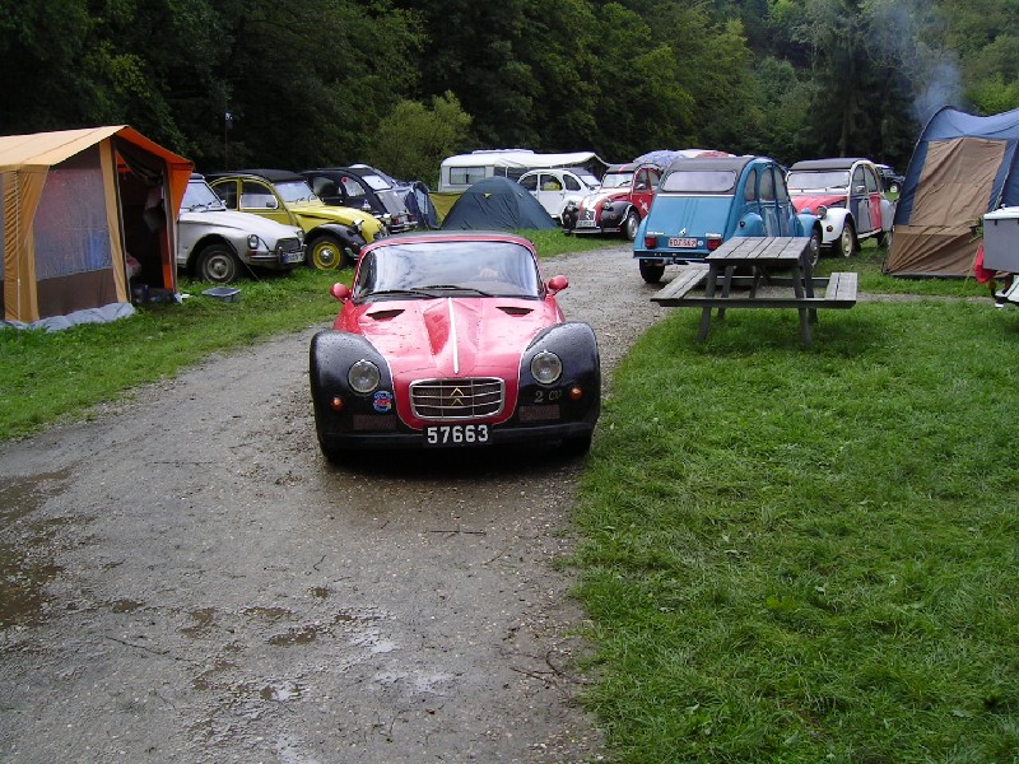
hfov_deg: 51.4
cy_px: 382
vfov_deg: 39.7
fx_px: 1060
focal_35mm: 36
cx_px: 510
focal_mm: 5.6
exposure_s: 1/112
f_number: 4.8
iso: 50
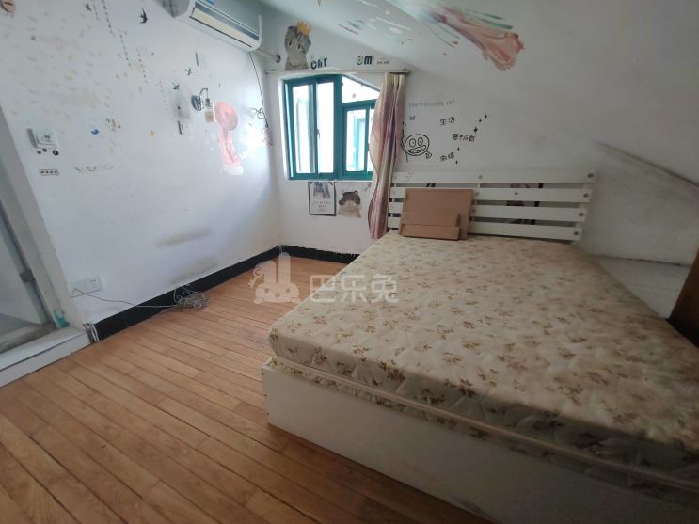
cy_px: 278
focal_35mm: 14
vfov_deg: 85.6
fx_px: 283
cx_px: 324
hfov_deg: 101.9
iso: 230
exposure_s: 1/50
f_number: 2.2
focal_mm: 2.17
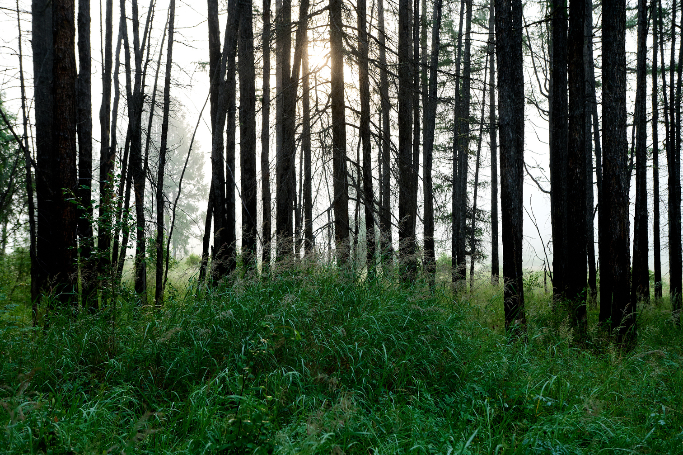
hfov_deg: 43.6
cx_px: 342
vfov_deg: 29.8
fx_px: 853
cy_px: 228
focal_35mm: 45
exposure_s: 1/400
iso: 800
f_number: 5.6
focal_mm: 45
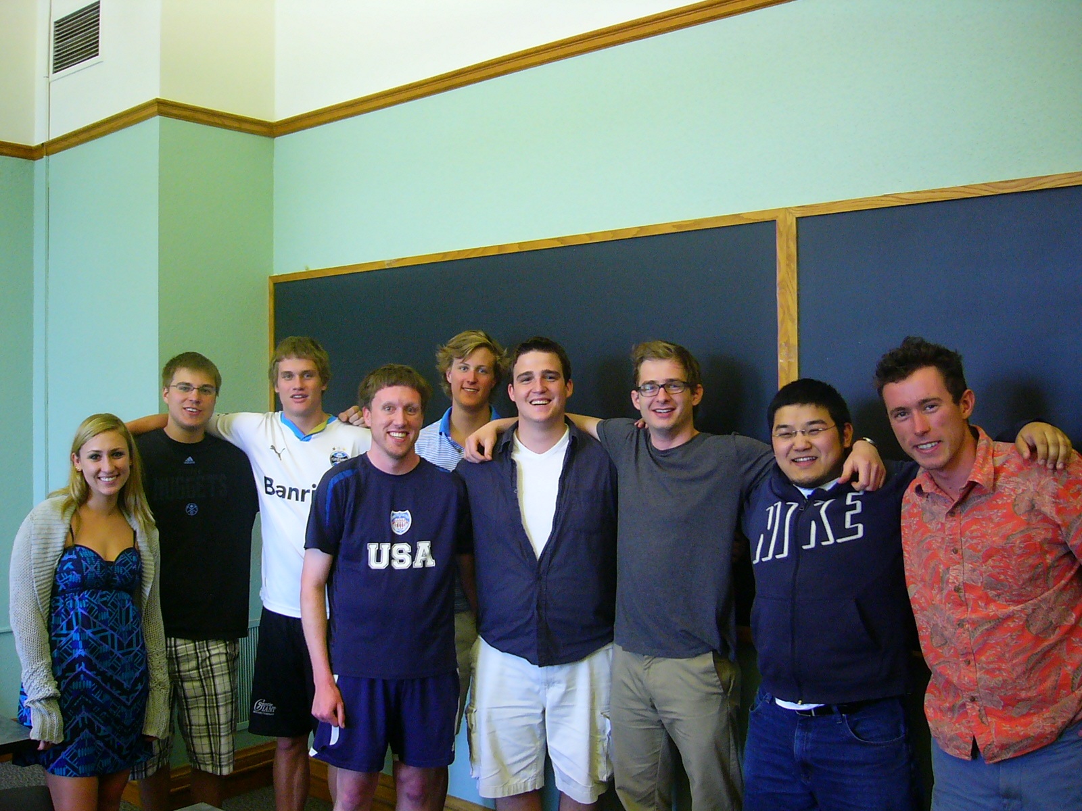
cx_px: 541
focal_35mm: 35
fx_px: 1094
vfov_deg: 40.7
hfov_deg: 52.6
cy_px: 406
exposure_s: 1/30
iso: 200
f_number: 2.8
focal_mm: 5.8
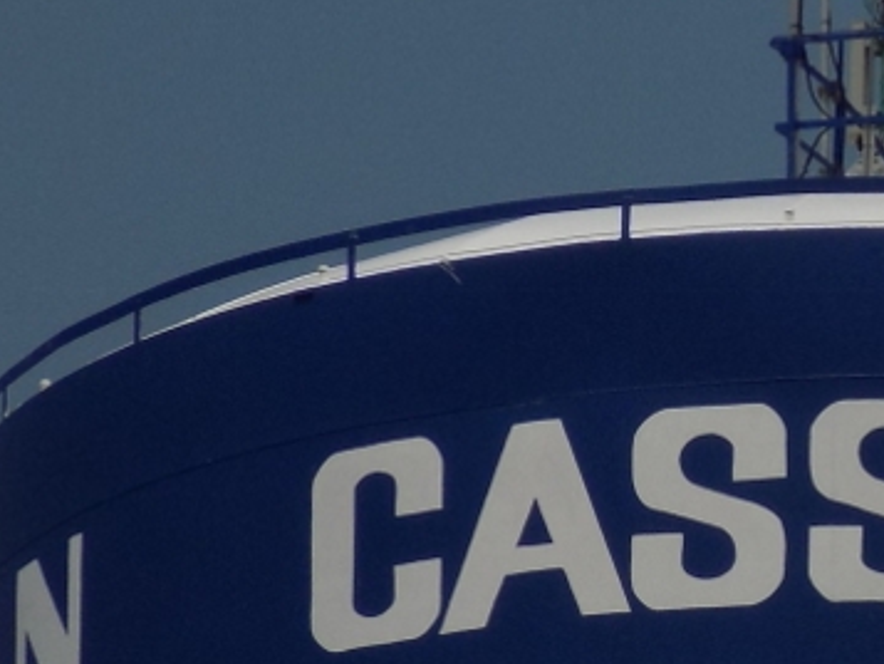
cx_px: 1028
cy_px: 285
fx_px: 19875
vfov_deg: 1.9
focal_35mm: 778
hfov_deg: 2.5
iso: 80
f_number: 17.6
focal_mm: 38.6
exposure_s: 1/160
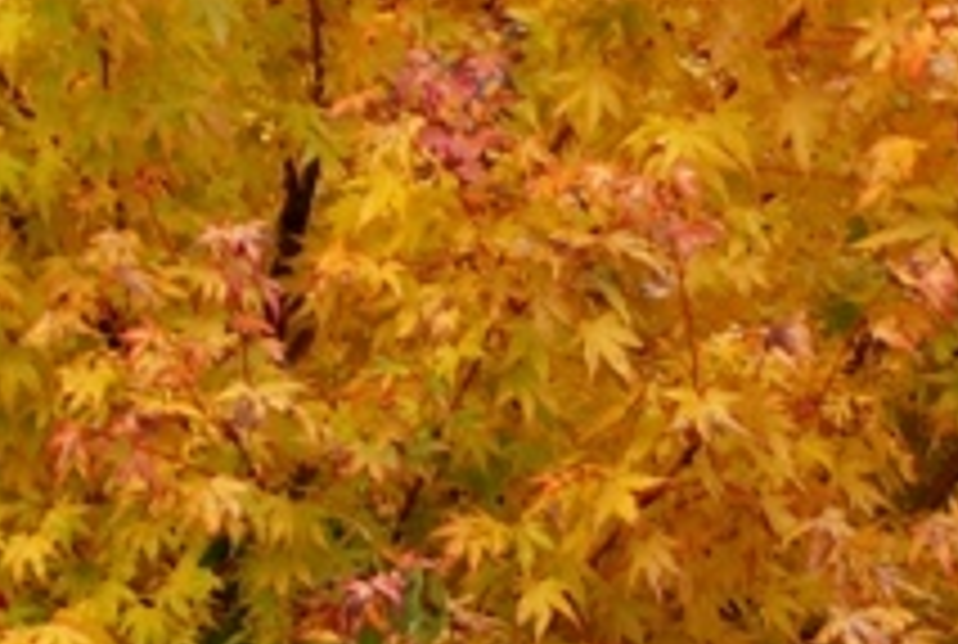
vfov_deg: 8.0
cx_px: 396
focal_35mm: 173
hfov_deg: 11.9
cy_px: 268
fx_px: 4613
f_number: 5.6
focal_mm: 24
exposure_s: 1/60
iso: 200
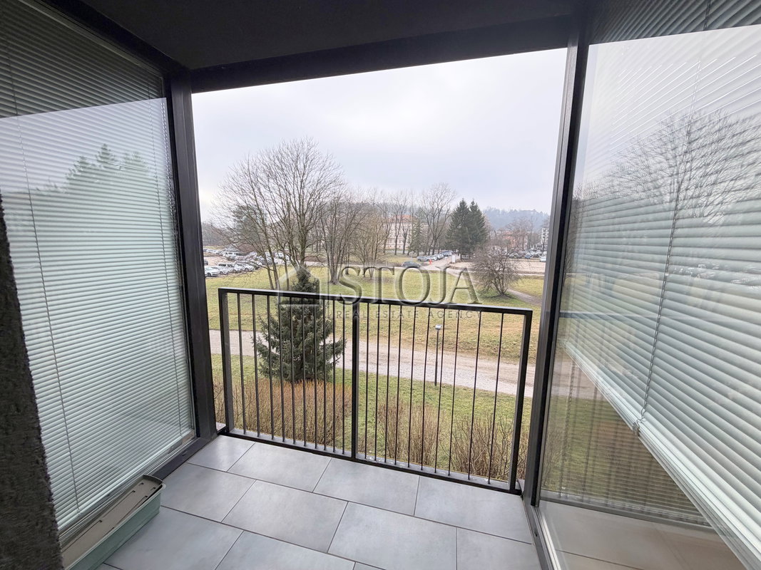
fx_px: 308
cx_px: 380
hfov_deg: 102.1
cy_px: 285
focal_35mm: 14
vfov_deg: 85.7
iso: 50
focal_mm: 2.22
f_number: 2.2
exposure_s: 1/502
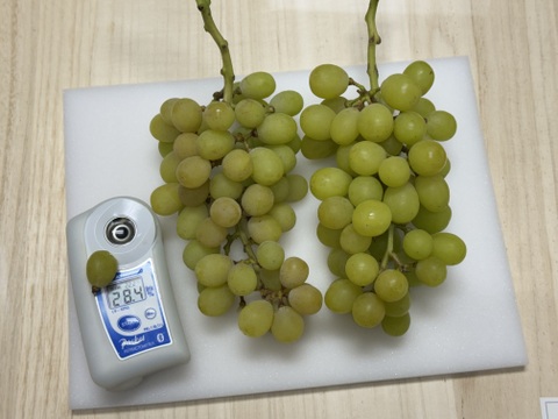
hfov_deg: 39.7
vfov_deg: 30.3
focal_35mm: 48
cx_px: 279
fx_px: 774
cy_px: 210
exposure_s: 1/50
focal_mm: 6.76
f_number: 1.78
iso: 50
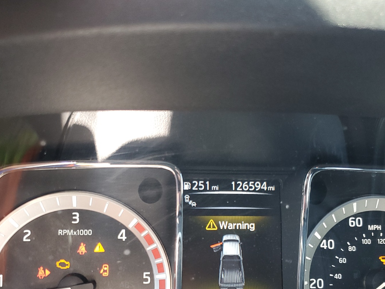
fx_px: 434
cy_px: 215
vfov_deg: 36.0
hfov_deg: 47.8
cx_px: 206
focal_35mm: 39
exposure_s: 1/60.2
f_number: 1.5
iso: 88
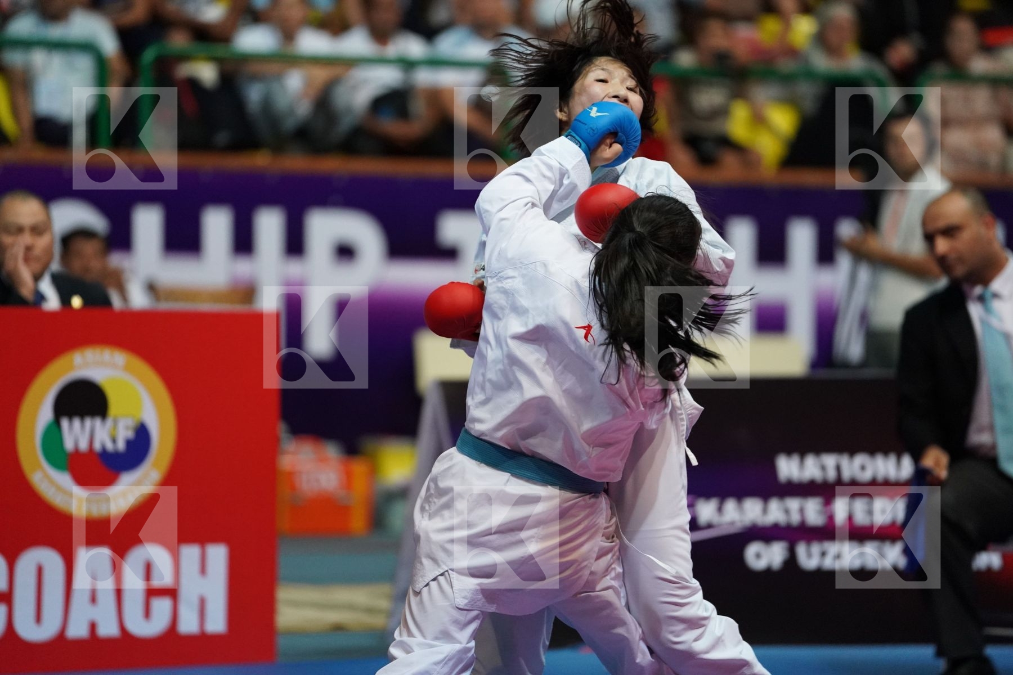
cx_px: 506
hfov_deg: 10.3
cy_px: 338
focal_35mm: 200
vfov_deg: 6.9
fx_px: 5627
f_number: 2.8
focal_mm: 200
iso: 5000
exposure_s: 1/1000
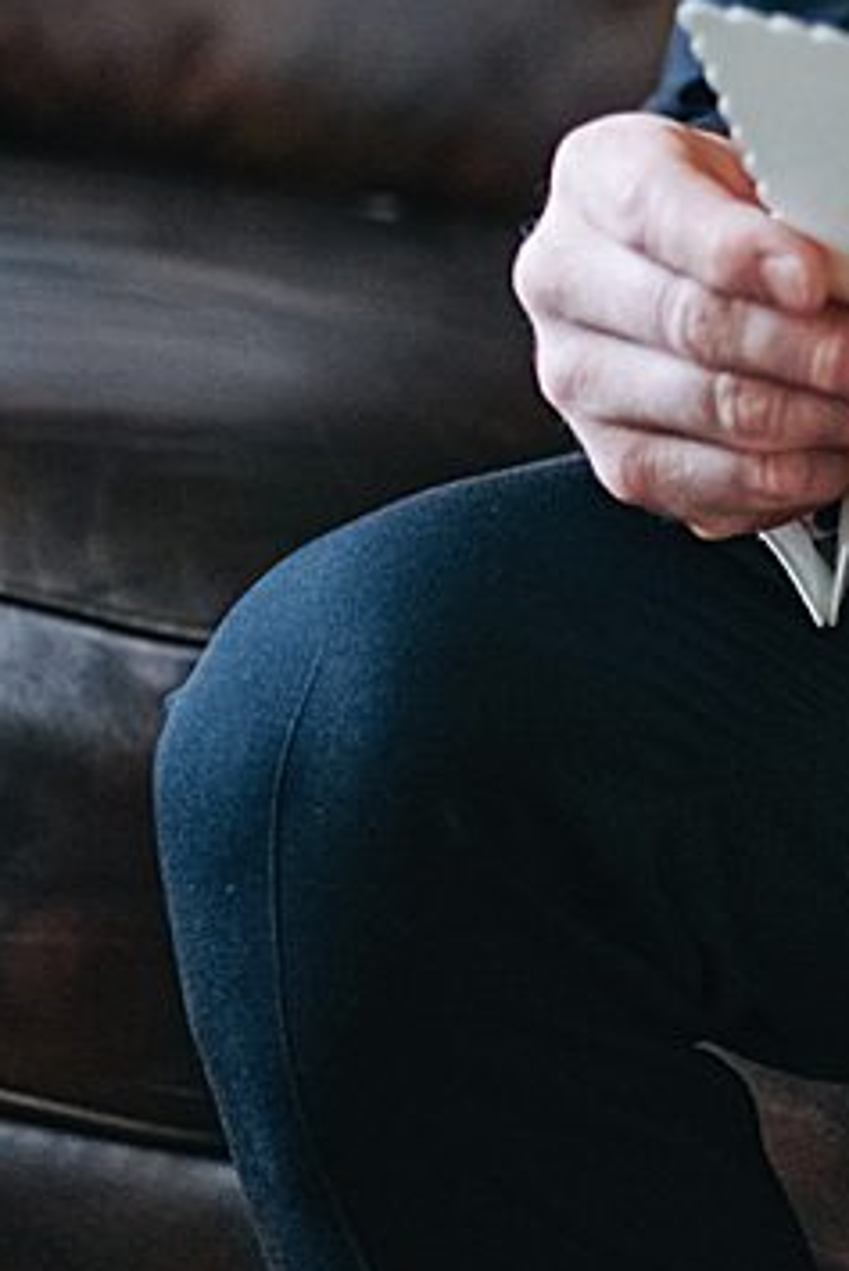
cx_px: 1239
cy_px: -90
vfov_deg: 14.4
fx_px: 4912
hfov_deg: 9.6
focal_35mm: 139
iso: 800
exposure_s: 1/160
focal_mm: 35
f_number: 1.8
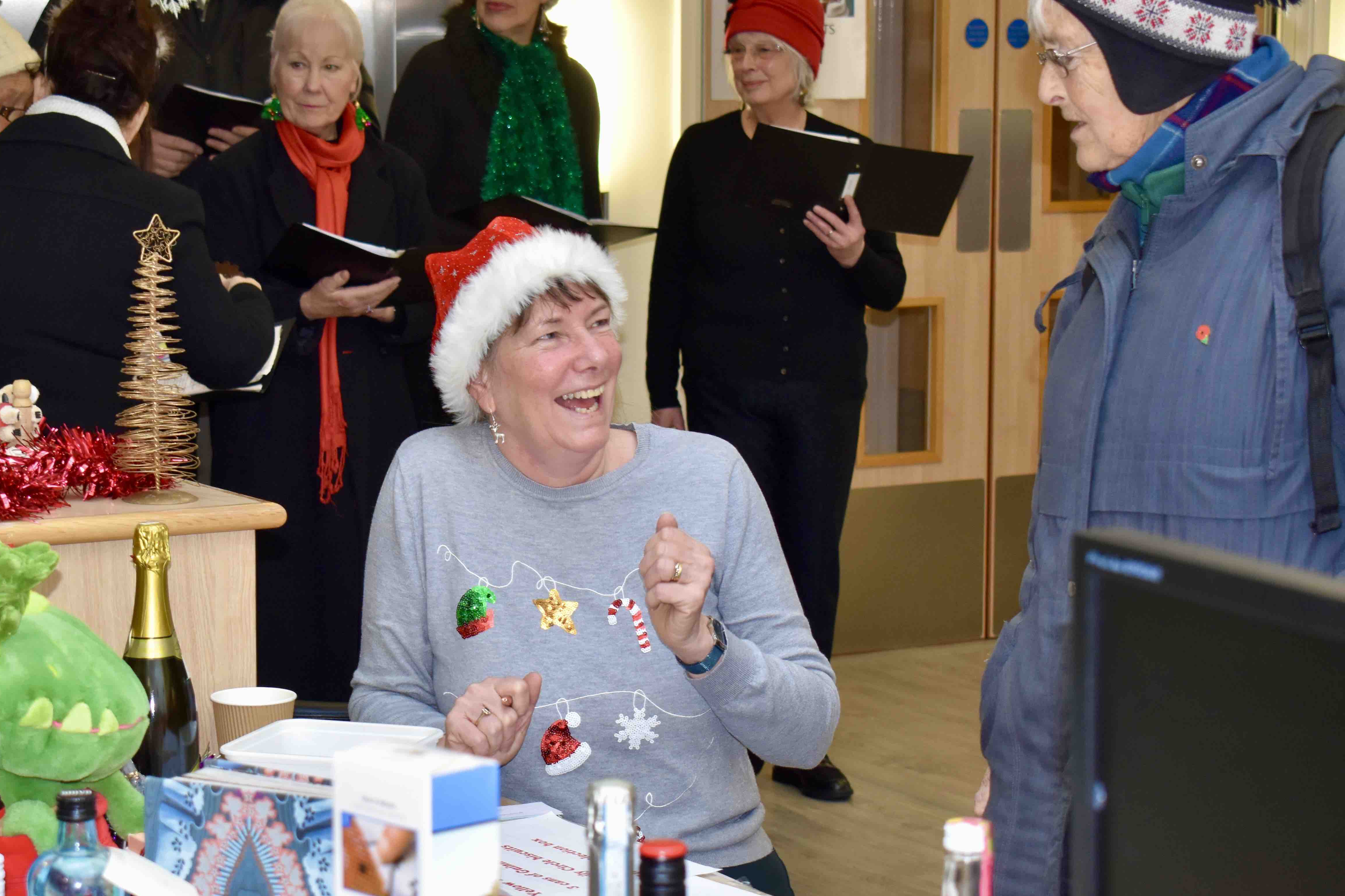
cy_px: 444
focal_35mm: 93
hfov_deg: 21.9
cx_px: 518
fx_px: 3474
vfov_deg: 14.7
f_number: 5.3
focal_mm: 48
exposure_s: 1/125
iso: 800
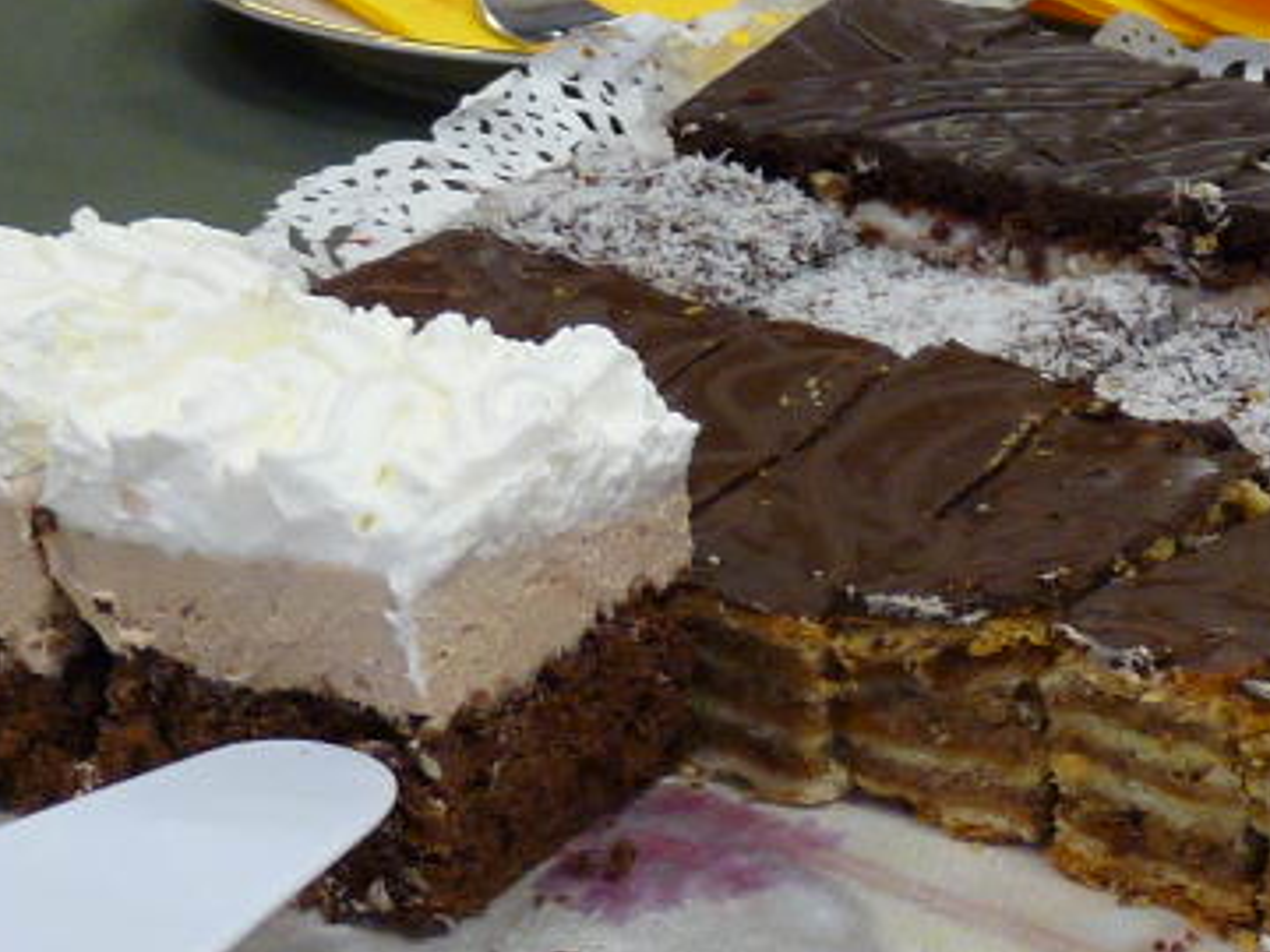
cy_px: 673
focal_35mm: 89
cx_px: 861
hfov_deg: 21.9
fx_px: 3265
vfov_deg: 16.5
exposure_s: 1/30
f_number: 2.8
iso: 200
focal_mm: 4.9
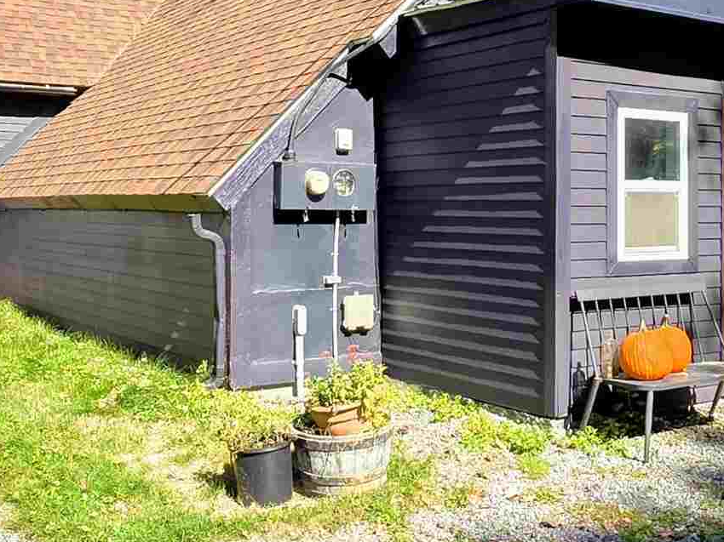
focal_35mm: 47
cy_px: 208
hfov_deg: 40.3
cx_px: 428
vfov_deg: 30.8
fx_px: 983
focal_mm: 2.2
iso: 40
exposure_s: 1/775
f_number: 1.9
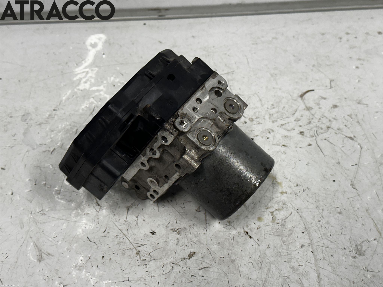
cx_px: 192
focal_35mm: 48
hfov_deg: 39.7
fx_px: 531
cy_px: 144
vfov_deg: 30.3
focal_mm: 6.86
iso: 160
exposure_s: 1/100
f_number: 1.78
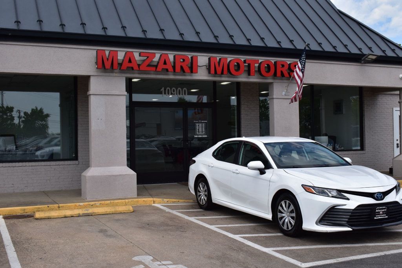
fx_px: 502
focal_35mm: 45
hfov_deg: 43.6
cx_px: 201
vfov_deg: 29.8
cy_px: 134
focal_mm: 30
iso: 320
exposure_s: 1/500
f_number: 11
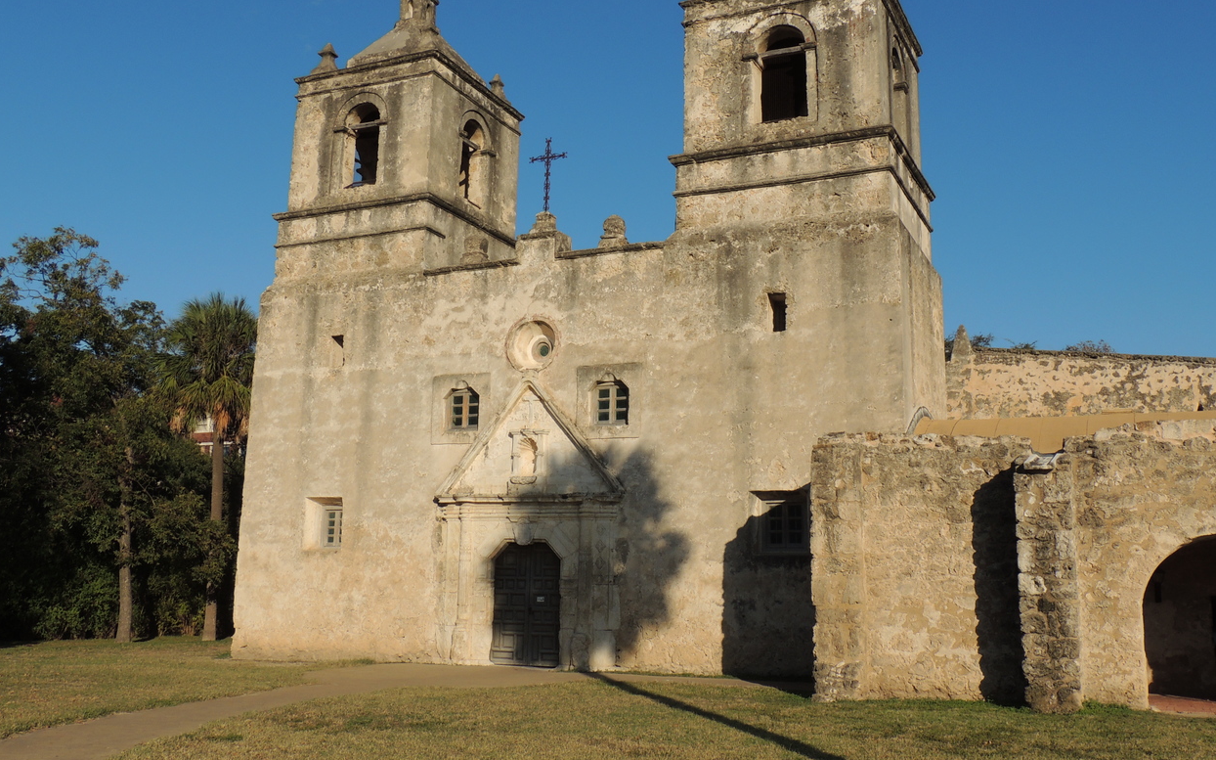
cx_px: 615
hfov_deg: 54.0
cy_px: 335
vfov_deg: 35.3
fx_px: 1193
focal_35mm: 36
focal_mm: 5.8
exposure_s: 1/1250
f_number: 4
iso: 100
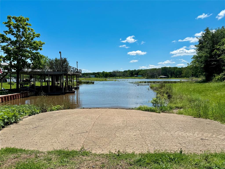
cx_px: 112
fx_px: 156
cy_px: 84
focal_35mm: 24
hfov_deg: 71.6
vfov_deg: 56.8
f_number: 1.78
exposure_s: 1/7937
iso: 80
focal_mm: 6.76
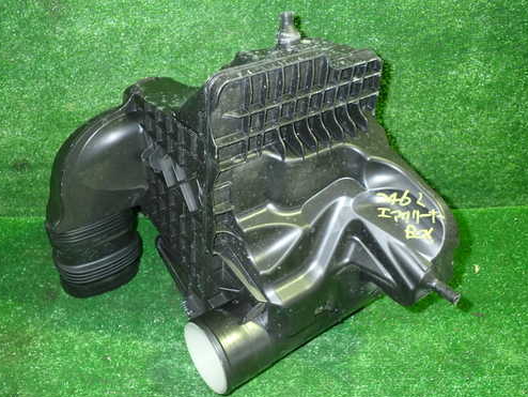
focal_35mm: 34
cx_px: 244
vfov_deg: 41.8
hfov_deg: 53.9
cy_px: 198
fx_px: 519
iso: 200
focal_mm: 5.05
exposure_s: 1/30
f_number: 2.2
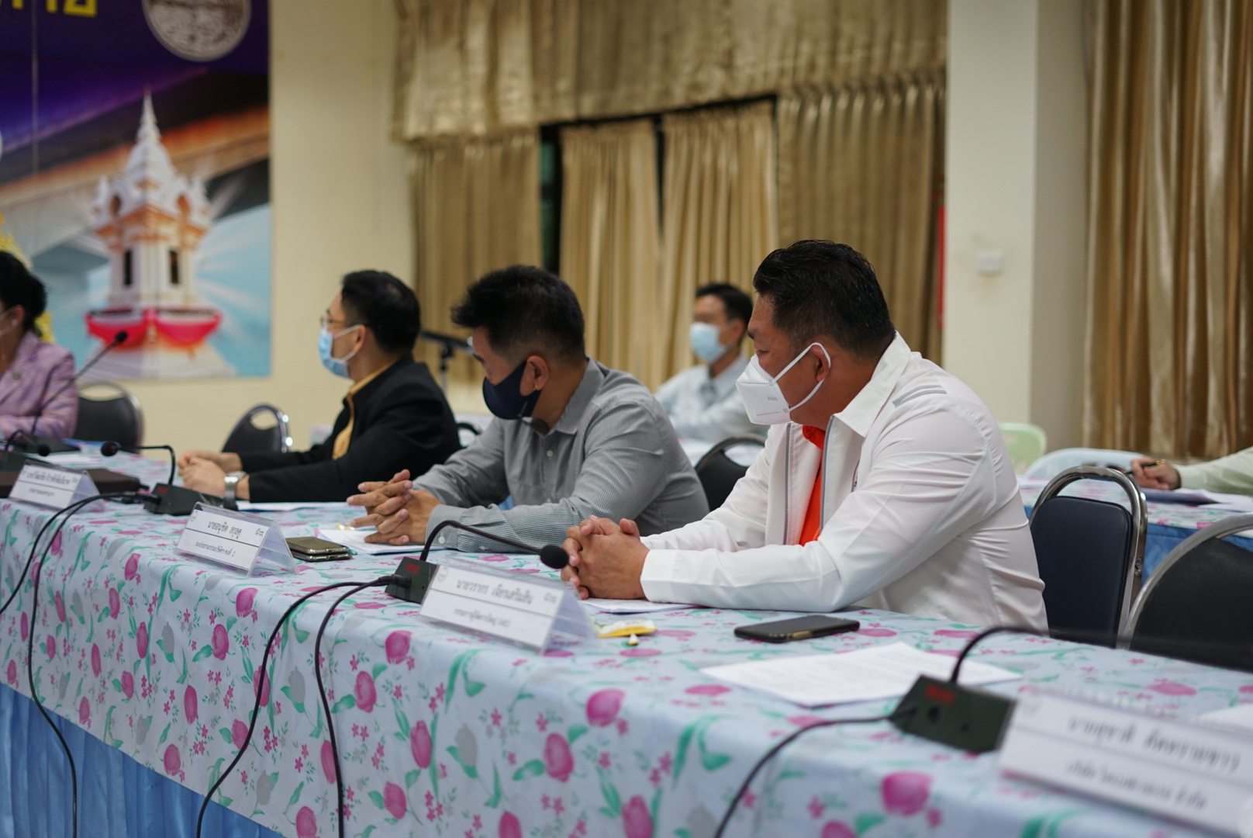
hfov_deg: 39.6
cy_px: 419
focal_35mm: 50
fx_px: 1741
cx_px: 626
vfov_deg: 27.0
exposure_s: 1/200
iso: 400
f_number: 2
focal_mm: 50
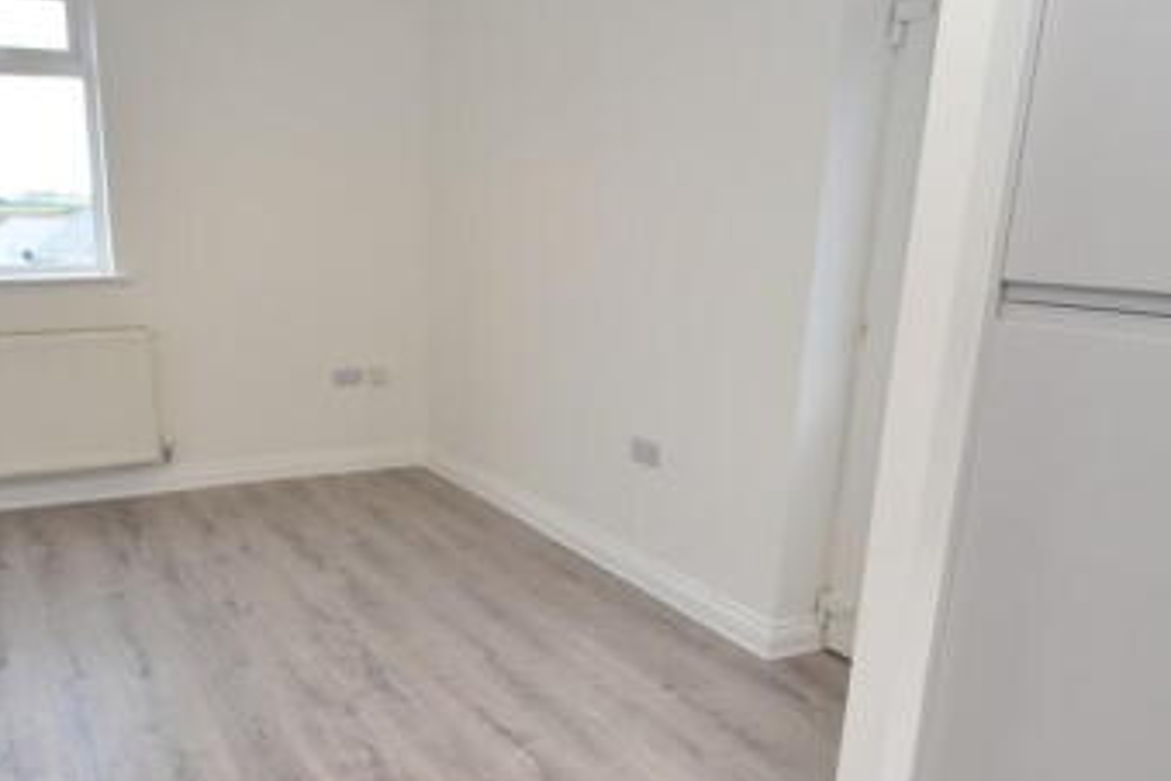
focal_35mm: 29
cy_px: 472
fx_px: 943
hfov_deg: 62.2
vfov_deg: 44.7
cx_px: 399
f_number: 8
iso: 800
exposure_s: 1/80
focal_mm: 10
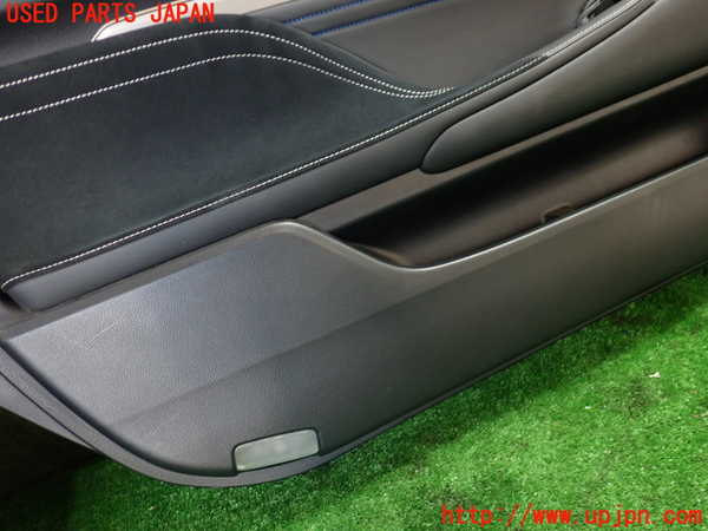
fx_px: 614
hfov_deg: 60.0
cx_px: 354
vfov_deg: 46.8
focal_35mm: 30
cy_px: 266
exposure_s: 1/30
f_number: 2.3
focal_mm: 5.4
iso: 320
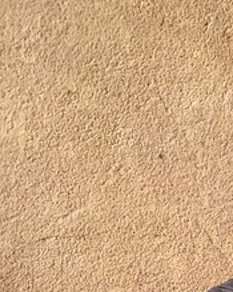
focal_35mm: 87
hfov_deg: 15.9
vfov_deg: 19.1
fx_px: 750
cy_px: 444
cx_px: 368
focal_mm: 4.25
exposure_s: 1/8
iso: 640
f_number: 1.8
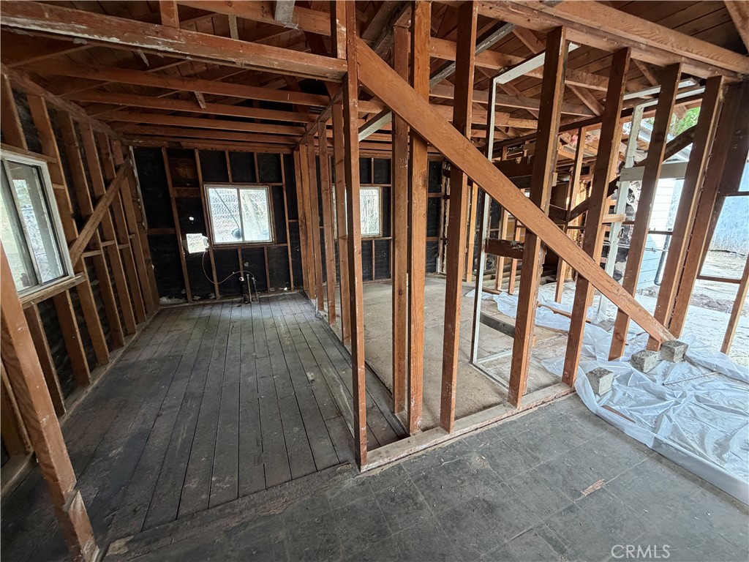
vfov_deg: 85.7
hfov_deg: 102.1
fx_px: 303
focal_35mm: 14
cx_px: 374
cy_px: 281
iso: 320
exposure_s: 1/87
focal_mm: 2.22
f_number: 2.2
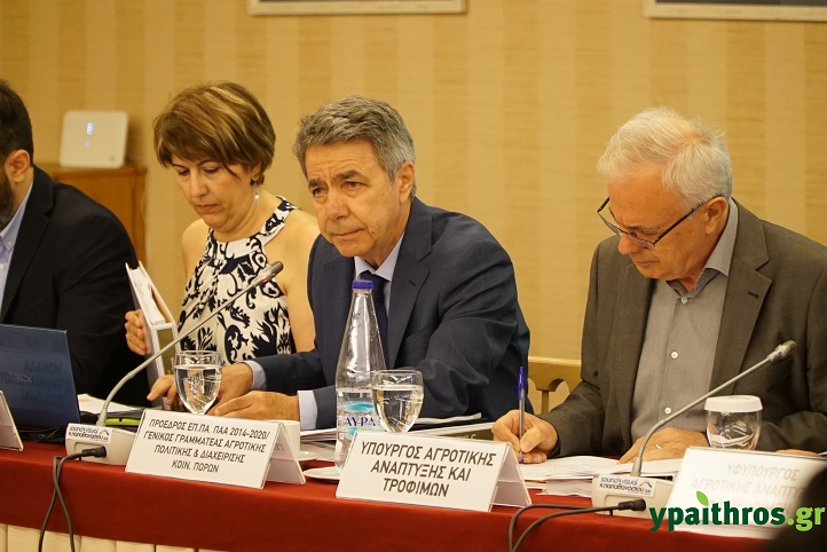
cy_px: 253
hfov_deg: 11.8
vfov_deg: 7.9
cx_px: 402
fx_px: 3999
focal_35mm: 174
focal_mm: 105
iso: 3200
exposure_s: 1/160
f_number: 4
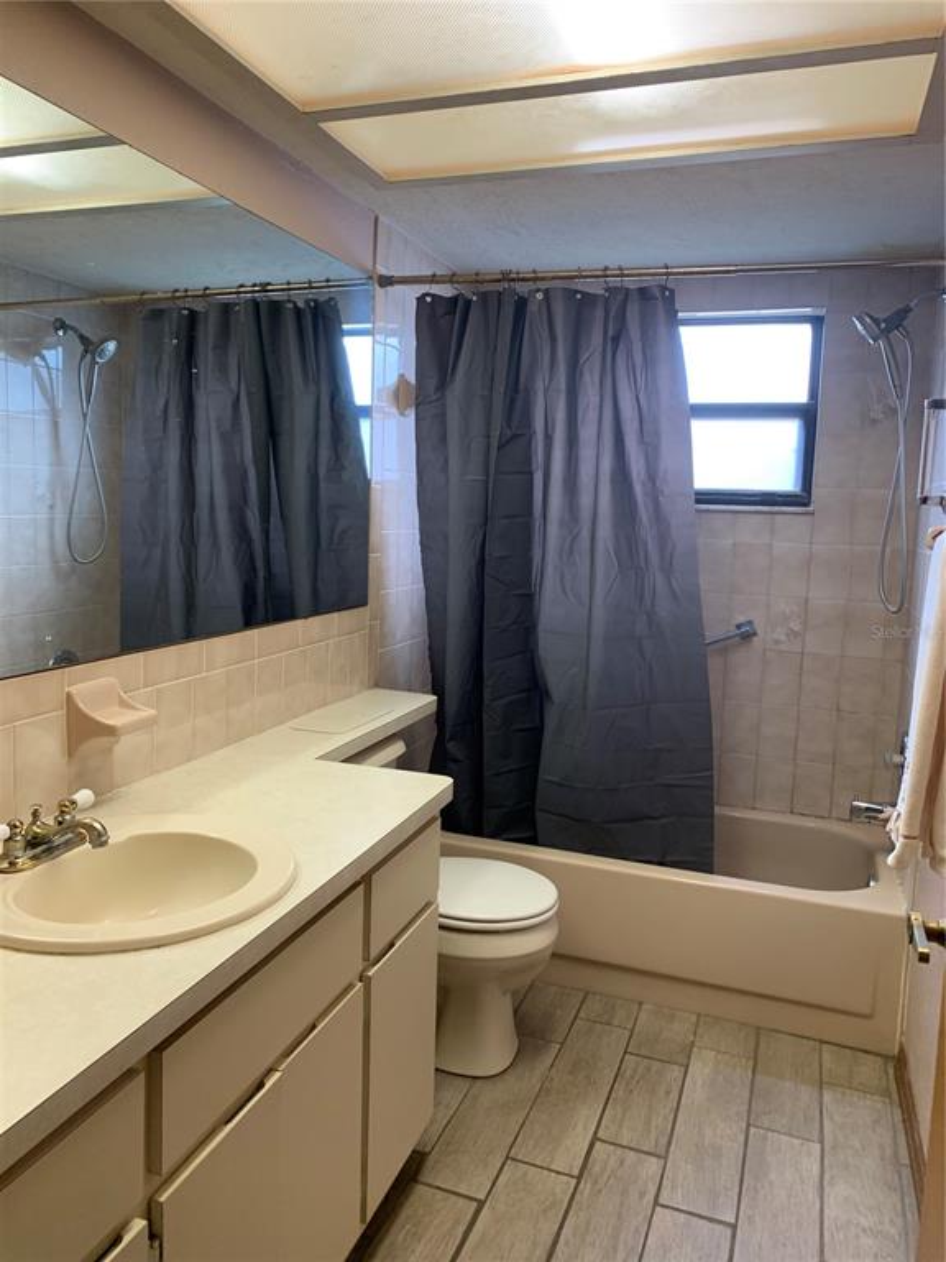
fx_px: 947
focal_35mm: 26
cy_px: 631
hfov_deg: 53.1
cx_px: 473
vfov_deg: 67.3
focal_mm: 4.25
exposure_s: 1/60
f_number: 1.8
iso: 80
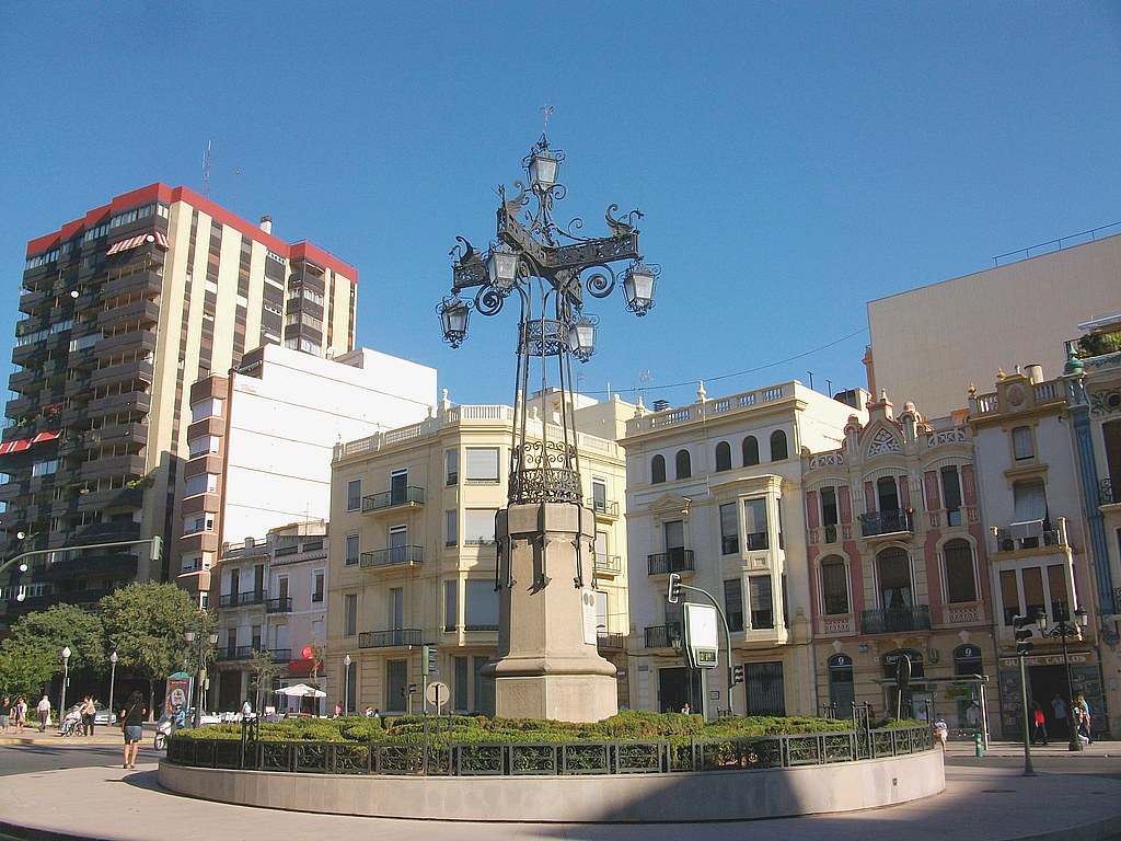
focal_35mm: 32
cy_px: 420
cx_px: 560
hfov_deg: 56.8
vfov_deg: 44.2
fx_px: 1036
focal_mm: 5.7
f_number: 5.5
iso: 80
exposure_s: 1/457
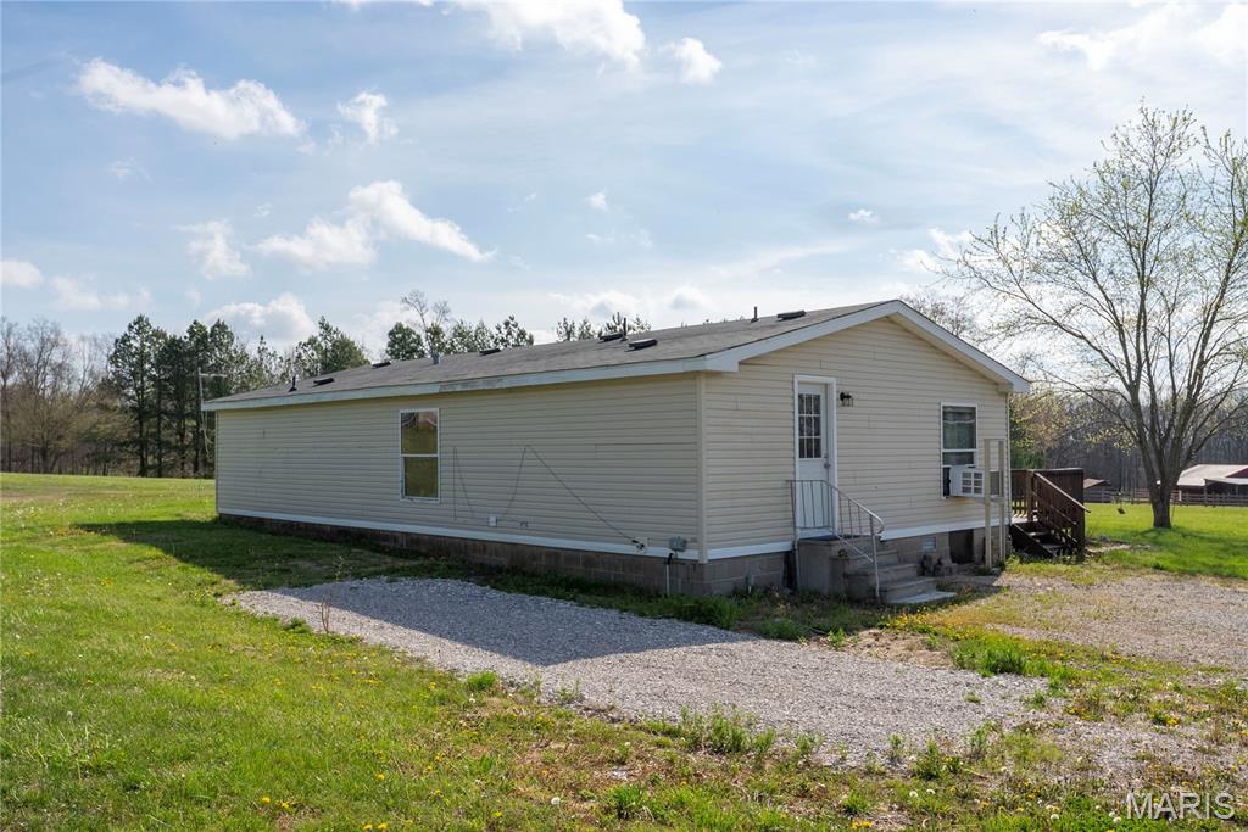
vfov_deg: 44.3
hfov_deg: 62.8
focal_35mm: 30
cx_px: 624
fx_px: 1023
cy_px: 416
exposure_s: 1/2000
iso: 1000
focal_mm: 29.5
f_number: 9
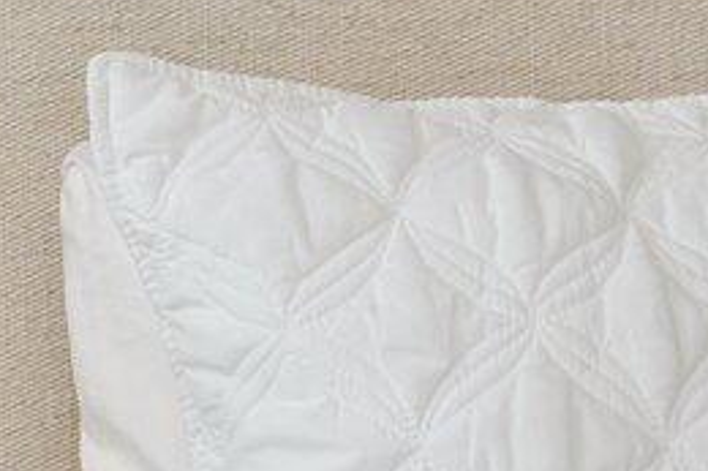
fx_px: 4638
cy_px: 27
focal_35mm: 236
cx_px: -199
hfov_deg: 8.6
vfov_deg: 5.8
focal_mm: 30
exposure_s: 1/30
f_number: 9
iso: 160
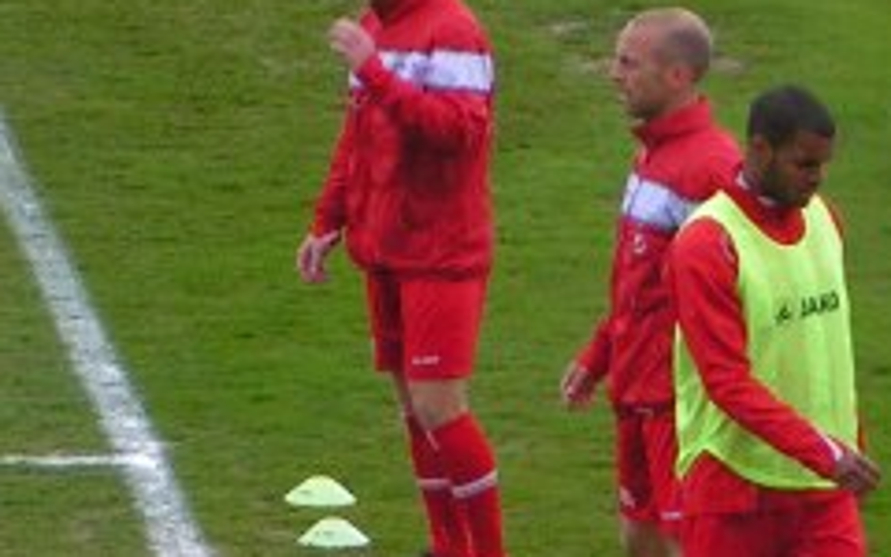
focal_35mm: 463
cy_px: 327
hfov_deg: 4.5
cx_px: 1303
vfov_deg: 2.8
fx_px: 11243
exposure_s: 1/160
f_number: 3.5
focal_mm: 20
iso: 100
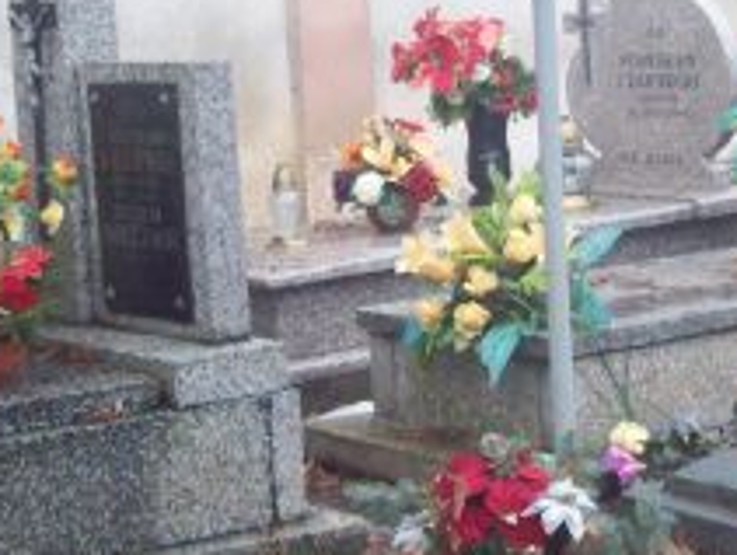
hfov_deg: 18.0
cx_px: 395
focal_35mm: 109
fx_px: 2325
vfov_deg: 13.6
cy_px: 199
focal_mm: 6
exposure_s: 1/129
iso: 200
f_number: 2.7
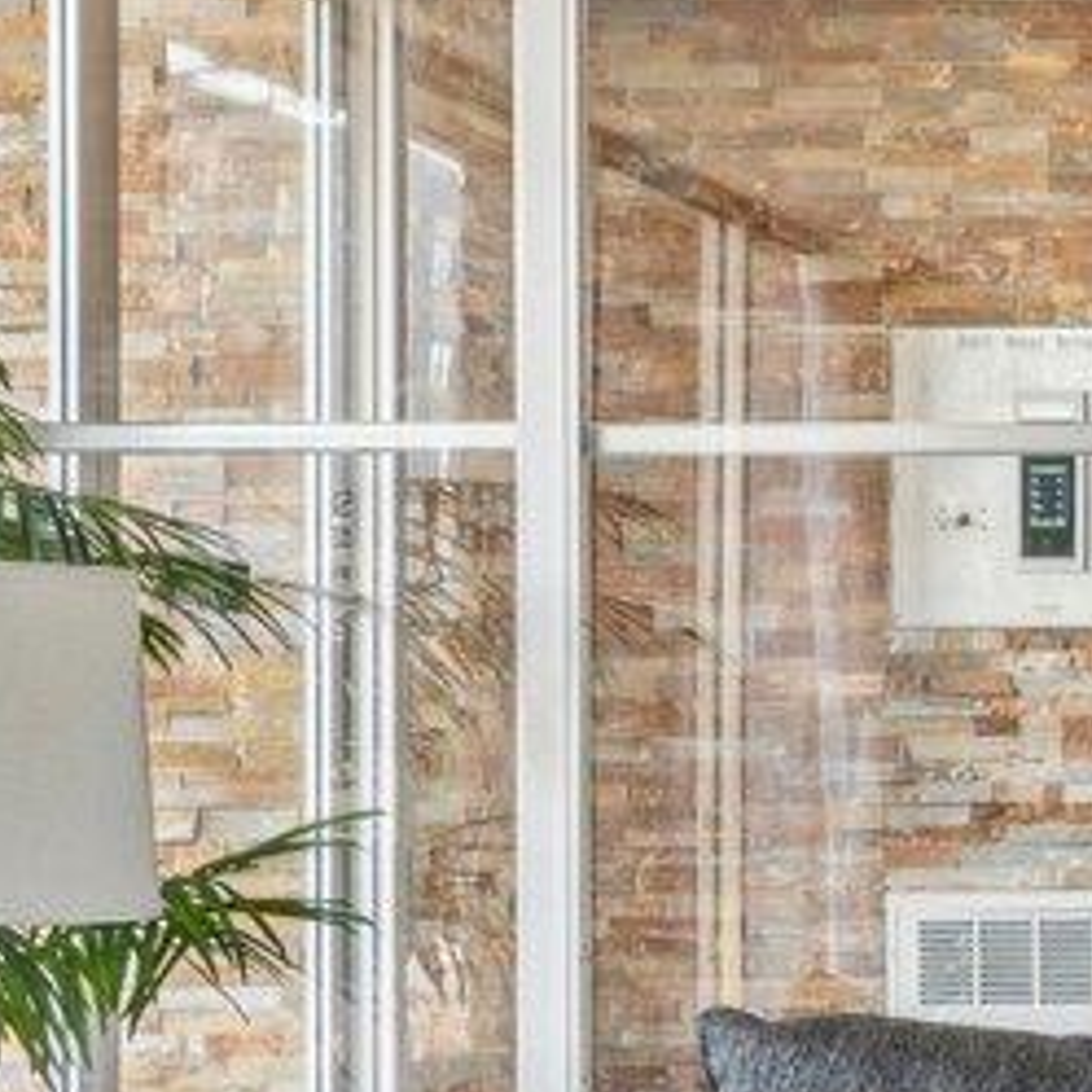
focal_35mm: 119
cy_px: 941
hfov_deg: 12.9
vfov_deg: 14.5
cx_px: 2153
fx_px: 4247
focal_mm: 17
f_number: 8
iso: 250
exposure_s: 1/13
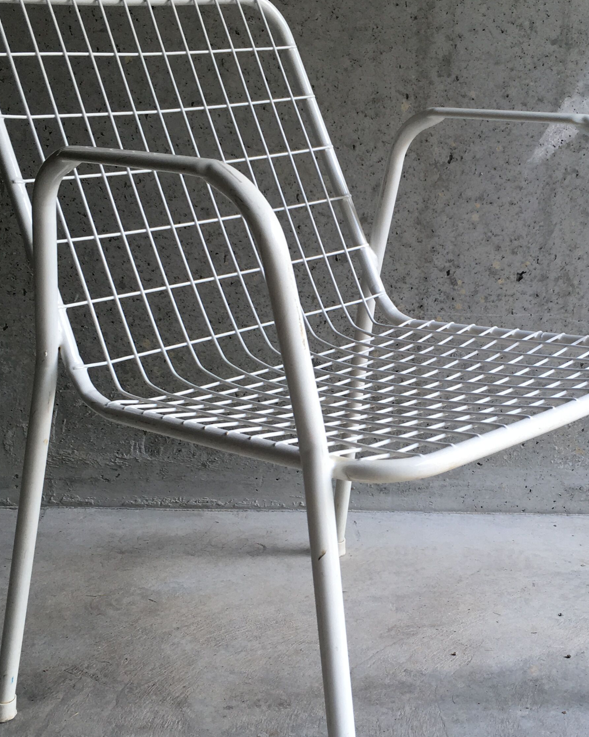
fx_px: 1111
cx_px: 377
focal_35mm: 51
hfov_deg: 29.5
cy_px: 439
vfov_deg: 36.5
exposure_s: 1/50
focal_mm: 4.15
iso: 32
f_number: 2.2
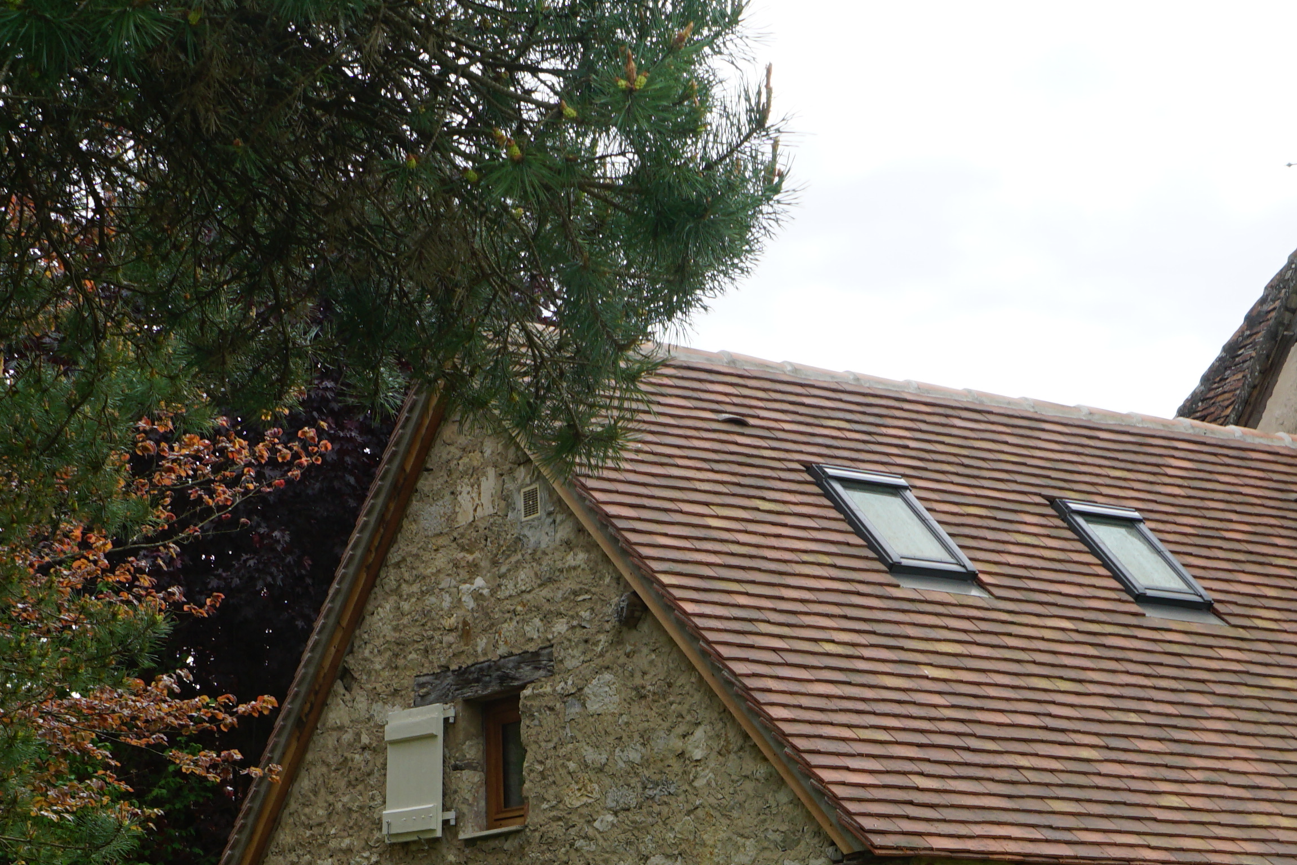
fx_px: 3098
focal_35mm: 86
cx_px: 703
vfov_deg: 15.5
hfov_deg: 23.6
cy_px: 955
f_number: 8
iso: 100
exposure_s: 1/125
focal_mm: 22
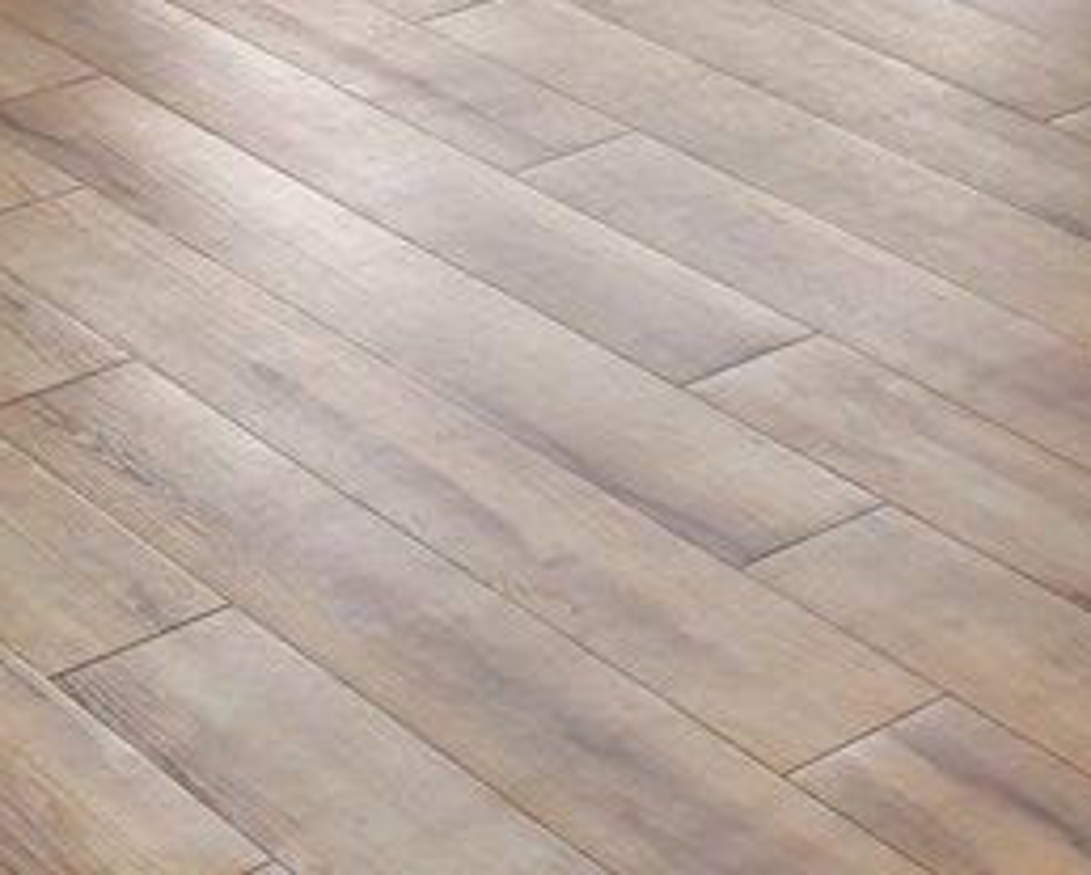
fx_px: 3847
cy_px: -1448
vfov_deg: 10.5
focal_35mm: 119
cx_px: 1044
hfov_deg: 15.9
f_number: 7.1
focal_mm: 16
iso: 1000
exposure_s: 1/80
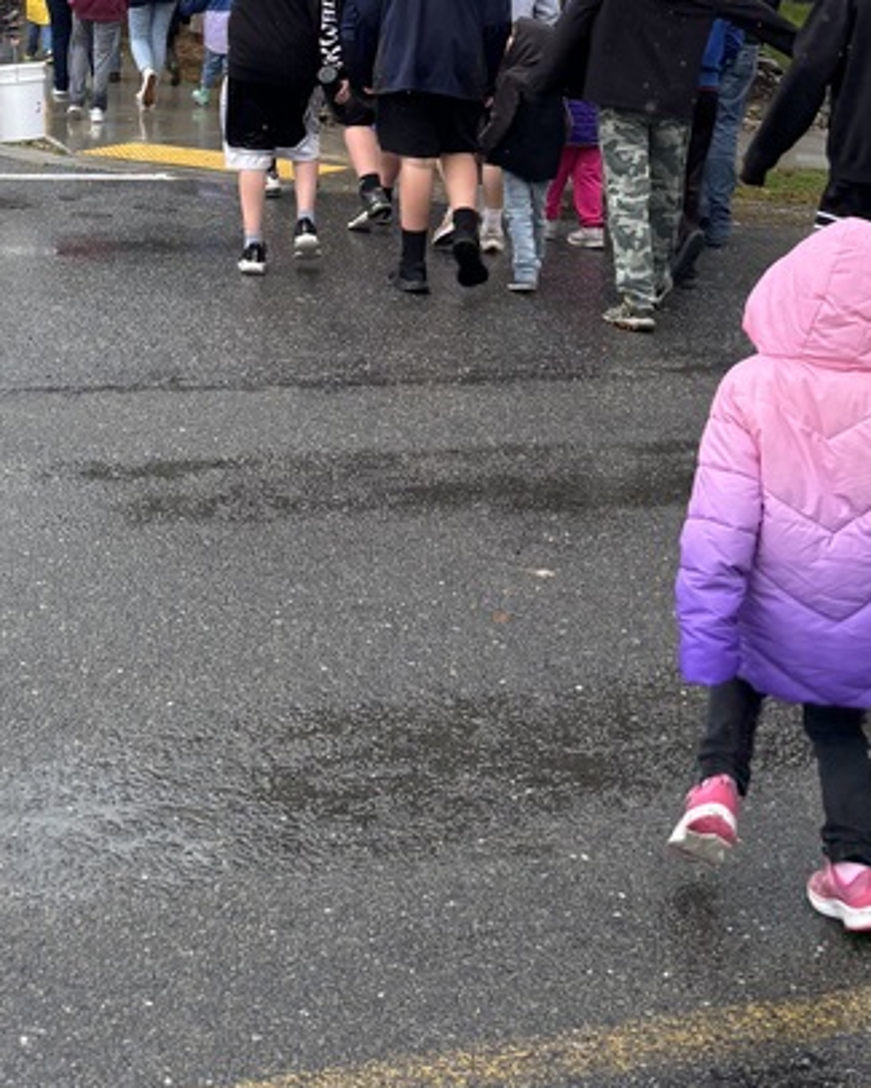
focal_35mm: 64
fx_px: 2061
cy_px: -64
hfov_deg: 23.6
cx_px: 214
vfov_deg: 27.4
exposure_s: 1/747
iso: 50
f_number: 1.6
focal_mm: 5.96
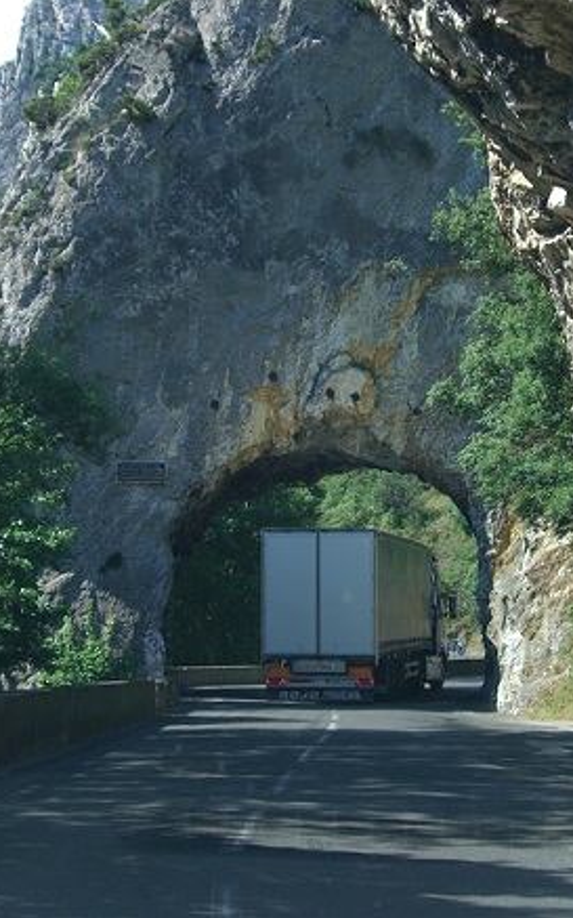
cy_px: 459
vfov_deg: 26.5
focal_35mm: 78
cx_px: 399
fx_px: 1950
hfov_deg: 16.7
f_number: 3.4
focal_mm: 11.5
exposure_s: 1/250
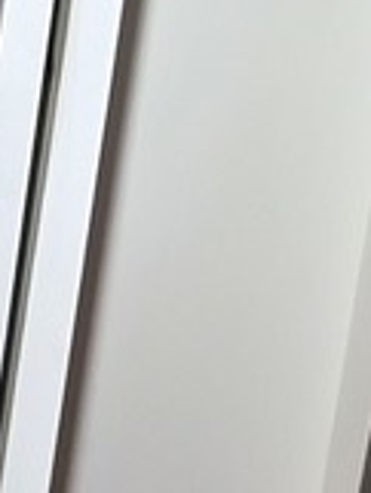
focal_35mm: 87
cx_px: -399
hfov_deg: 14.0
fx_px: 1242
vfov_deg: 15.0
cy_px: -646
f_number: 1.9
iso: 80
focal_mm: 2.2
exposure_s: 1/34.2
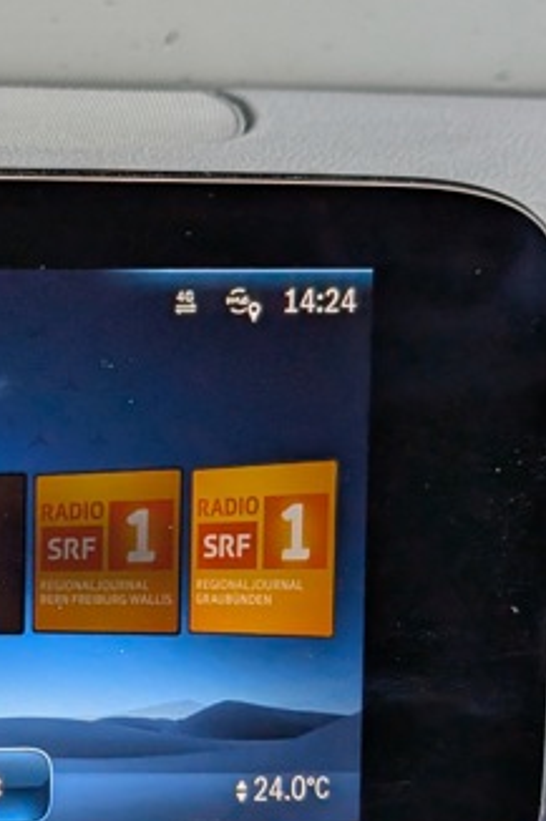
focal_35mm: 125
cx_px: -375
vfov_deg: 16.3
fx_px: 2847
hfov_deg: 10.4
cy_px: 567
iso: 40
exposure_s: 1/60
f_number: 1.68
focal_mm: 6.9
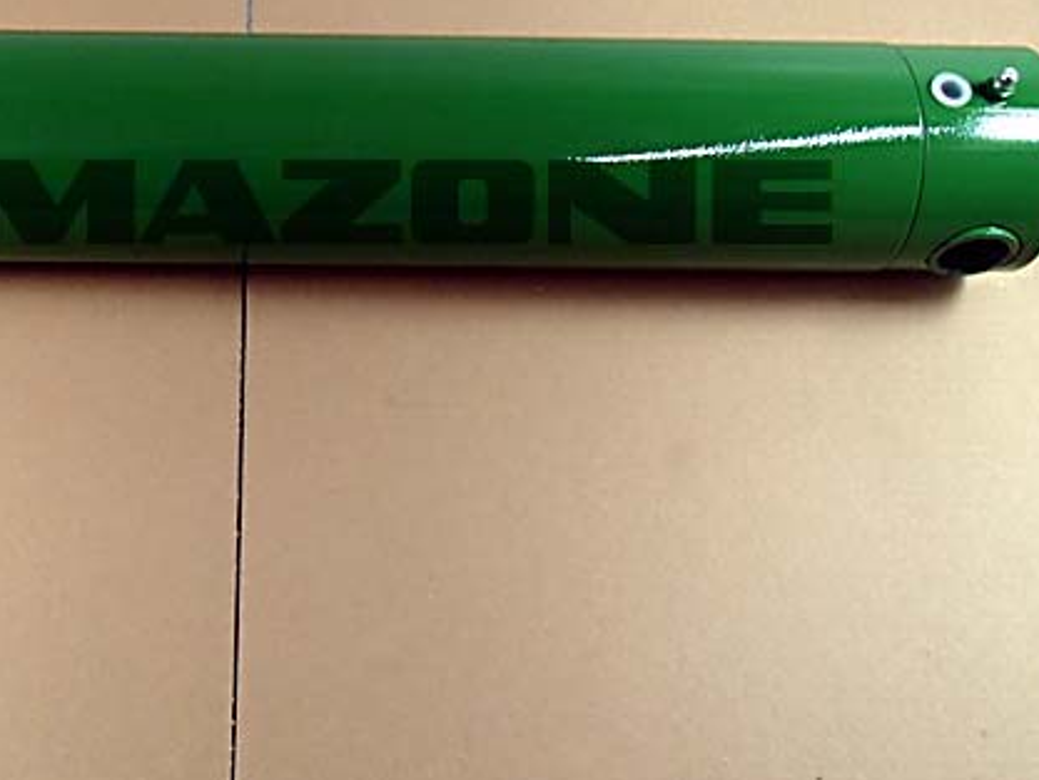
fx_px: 1381
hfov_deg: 40.5
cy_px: 259
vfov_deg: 31.3
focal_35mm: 46
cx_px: 309
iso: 200
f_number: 4.1
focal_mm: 5.4
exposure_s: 1/50
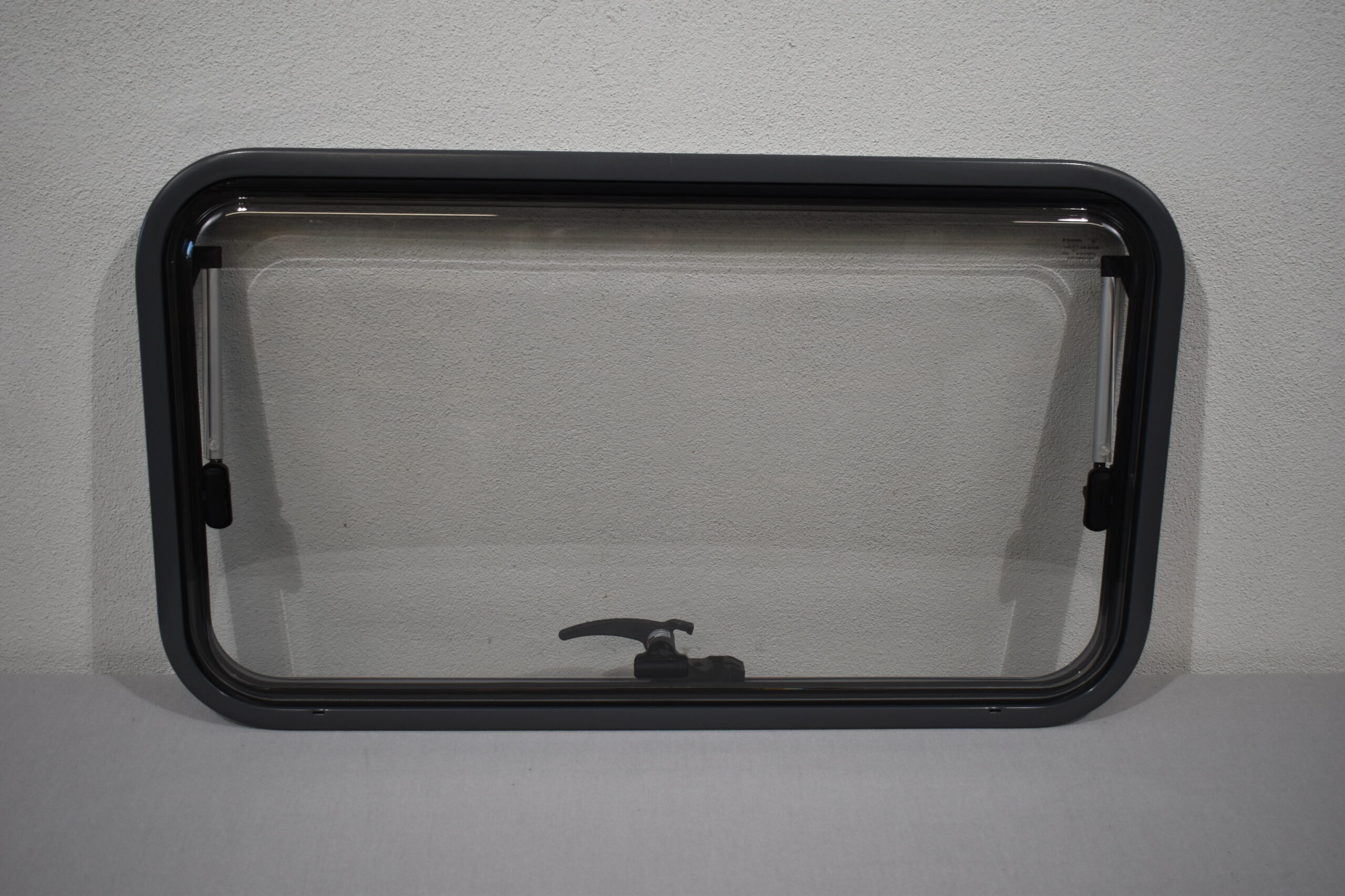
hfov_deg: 51.3
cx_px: 672
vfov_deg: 35.5
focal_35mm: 38
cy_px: 448
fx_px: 1401
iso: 450
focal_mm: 25
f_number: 4
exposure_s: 1/250
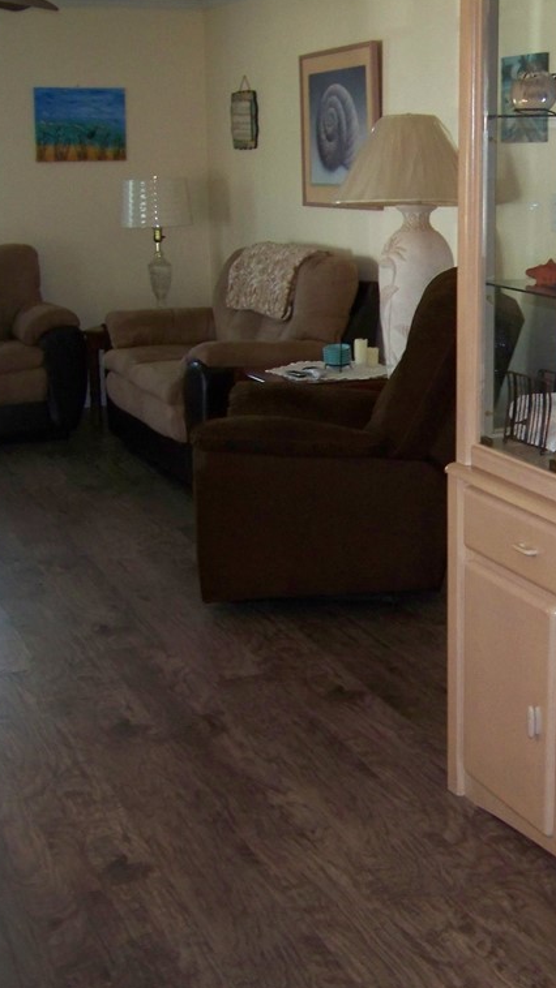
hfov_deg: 22.2
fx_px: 1390
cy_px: 494
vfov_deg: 39.2
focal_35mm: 53
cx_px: 484
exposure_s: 1/30
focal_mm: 5.85
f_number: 2.8
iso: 200
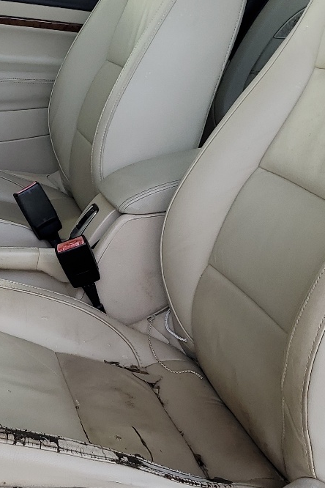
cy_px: 215
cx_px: -32
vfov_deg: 30.9
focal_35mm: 65
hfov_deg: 20.0
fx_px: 880
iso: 50
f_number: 1.5
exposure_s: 1/286
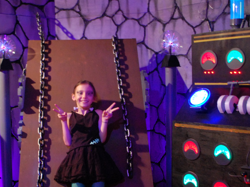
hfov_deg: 36.1
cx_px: 105
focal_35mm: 53
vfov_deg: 27.5
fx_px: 383
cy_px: 99
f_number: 4
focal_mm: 22
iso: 1600
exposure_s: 1/2.5
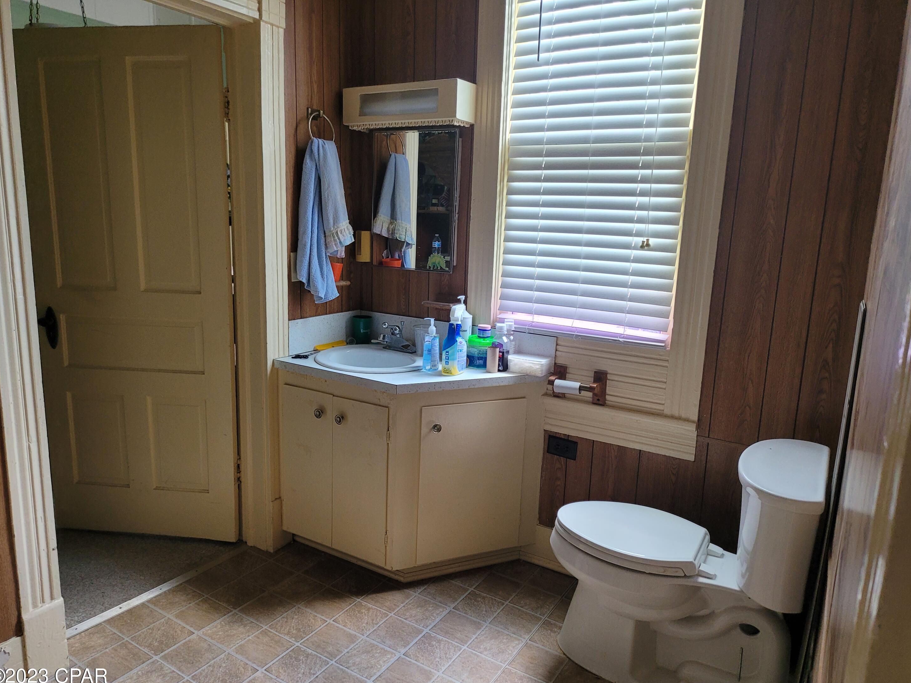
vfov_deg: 51.3
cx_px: 461
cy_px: 354
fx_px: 711
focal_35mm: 27
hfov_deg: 65.3
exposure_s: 1/60
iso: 200
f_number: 1.8
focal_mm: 5
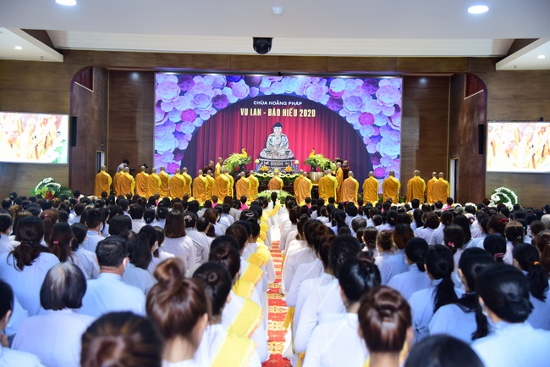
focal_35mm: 46
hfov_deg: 42.8
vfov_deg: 29.2
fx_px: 703
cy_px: 184
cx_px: 275
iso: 800
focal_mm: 46
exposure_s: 1/50
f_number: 4
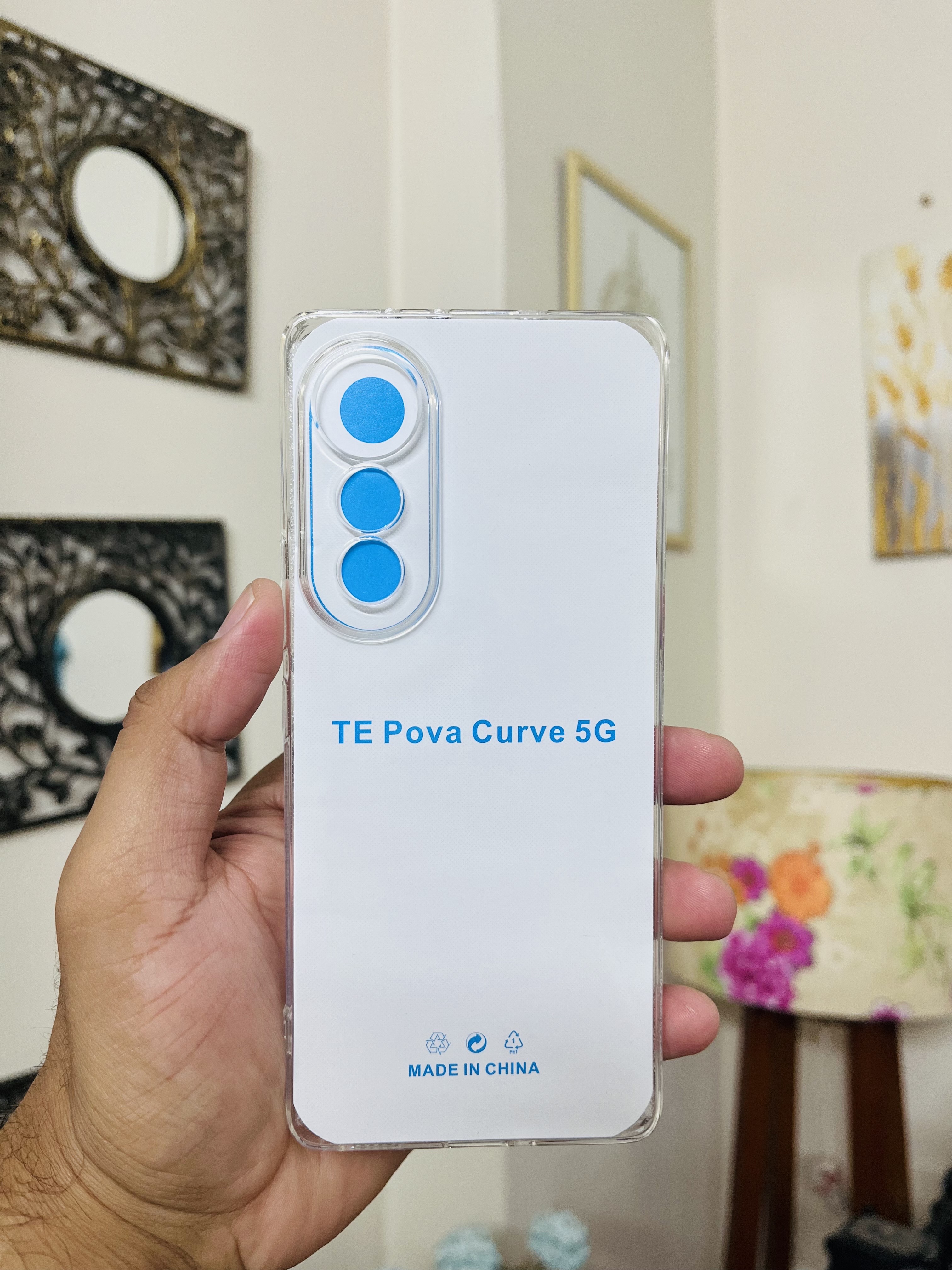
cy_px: 635
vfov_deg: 67.3
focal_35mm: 26
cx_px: 476
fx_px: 953
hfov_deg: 53.1
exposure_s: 1/100
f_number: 1.6
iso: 100
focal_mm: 5.1
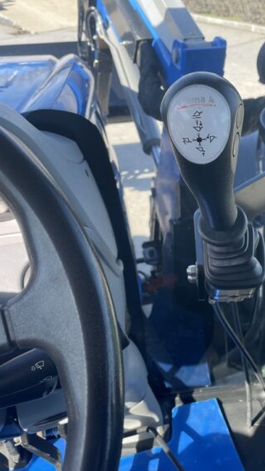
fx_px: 474
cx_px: 186
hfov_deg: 30.9
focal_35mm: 38
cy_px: 236
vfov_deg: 52.8
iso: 32
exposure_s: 1/433
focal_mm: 4.2
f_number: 1.6
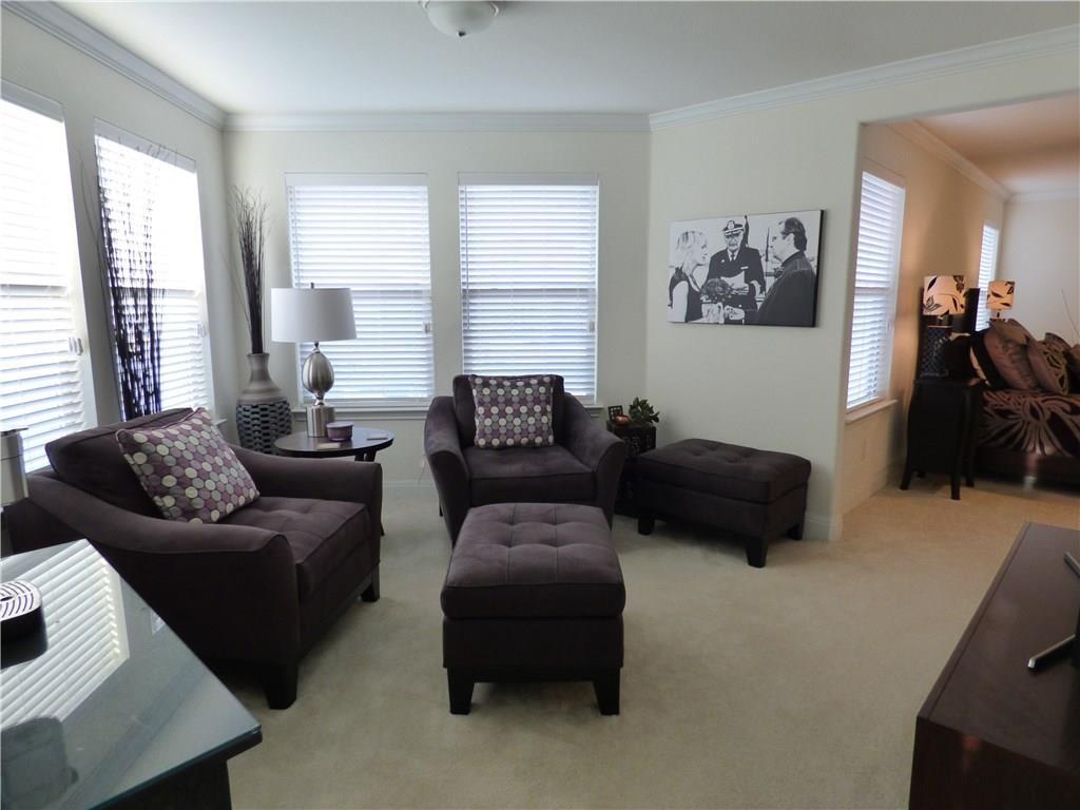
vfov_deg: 66.0
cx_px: 540
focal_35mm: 20
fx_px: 624
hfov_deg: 81.7
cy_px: 405
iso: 400
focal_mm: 3.58
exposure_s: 1/40
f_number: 2.8
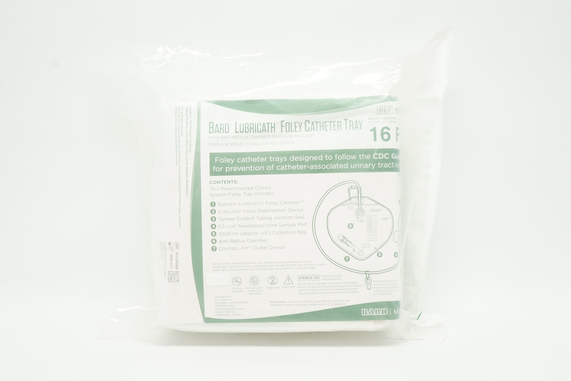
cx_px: 290
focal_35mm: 45
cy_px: 189
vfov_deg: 30.2
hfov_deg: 44.0
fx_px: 706
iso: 400
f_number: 11
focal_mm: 29
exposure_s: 1/15
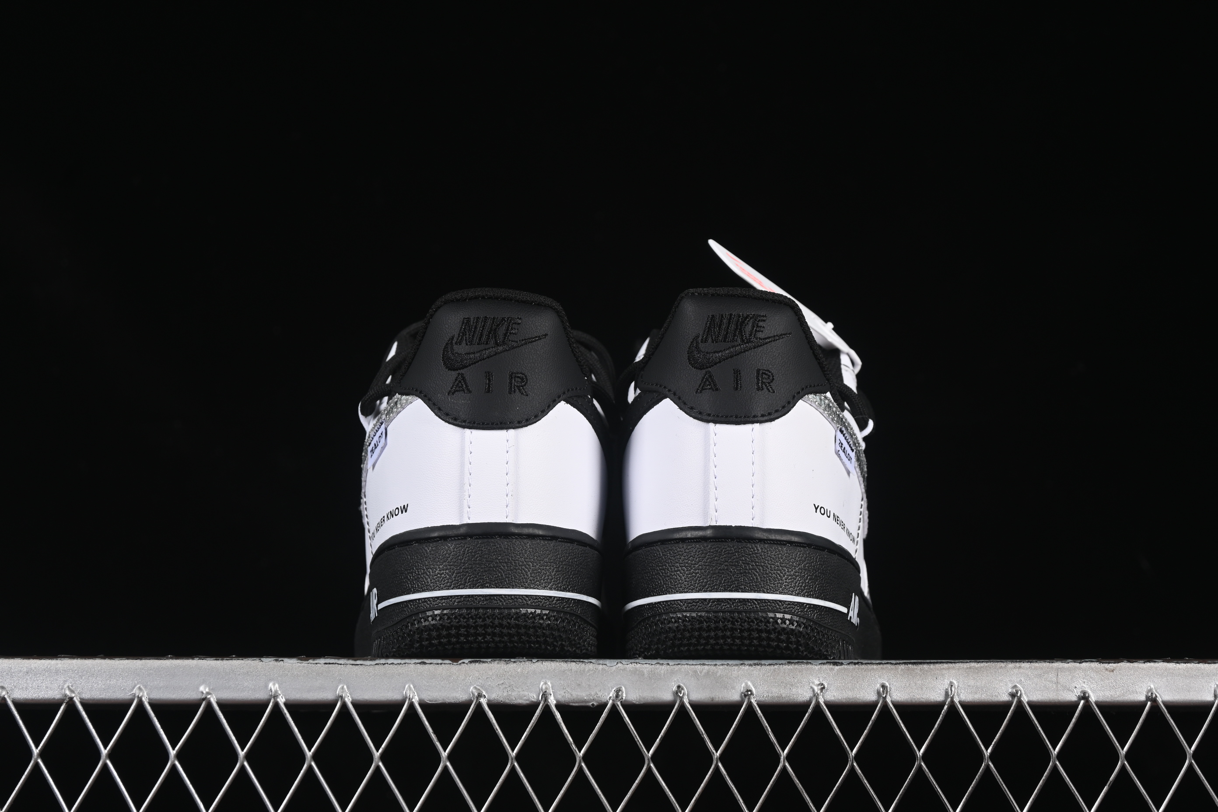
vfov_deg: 18.2
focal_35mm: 75
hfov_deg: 27.0
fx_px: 2537
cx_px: 609
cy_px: 406
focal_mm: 50
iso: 160
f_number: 7.1
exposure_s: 1/80
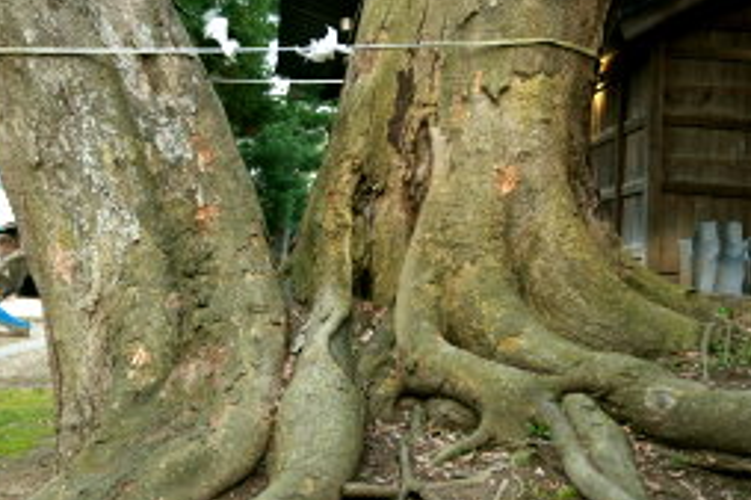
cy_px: 191
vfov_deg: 25.0
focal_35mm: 54
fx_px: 1126
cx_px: 306
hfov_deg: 36.8
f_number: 2.8
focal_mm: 30
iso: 400
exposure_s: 1/40
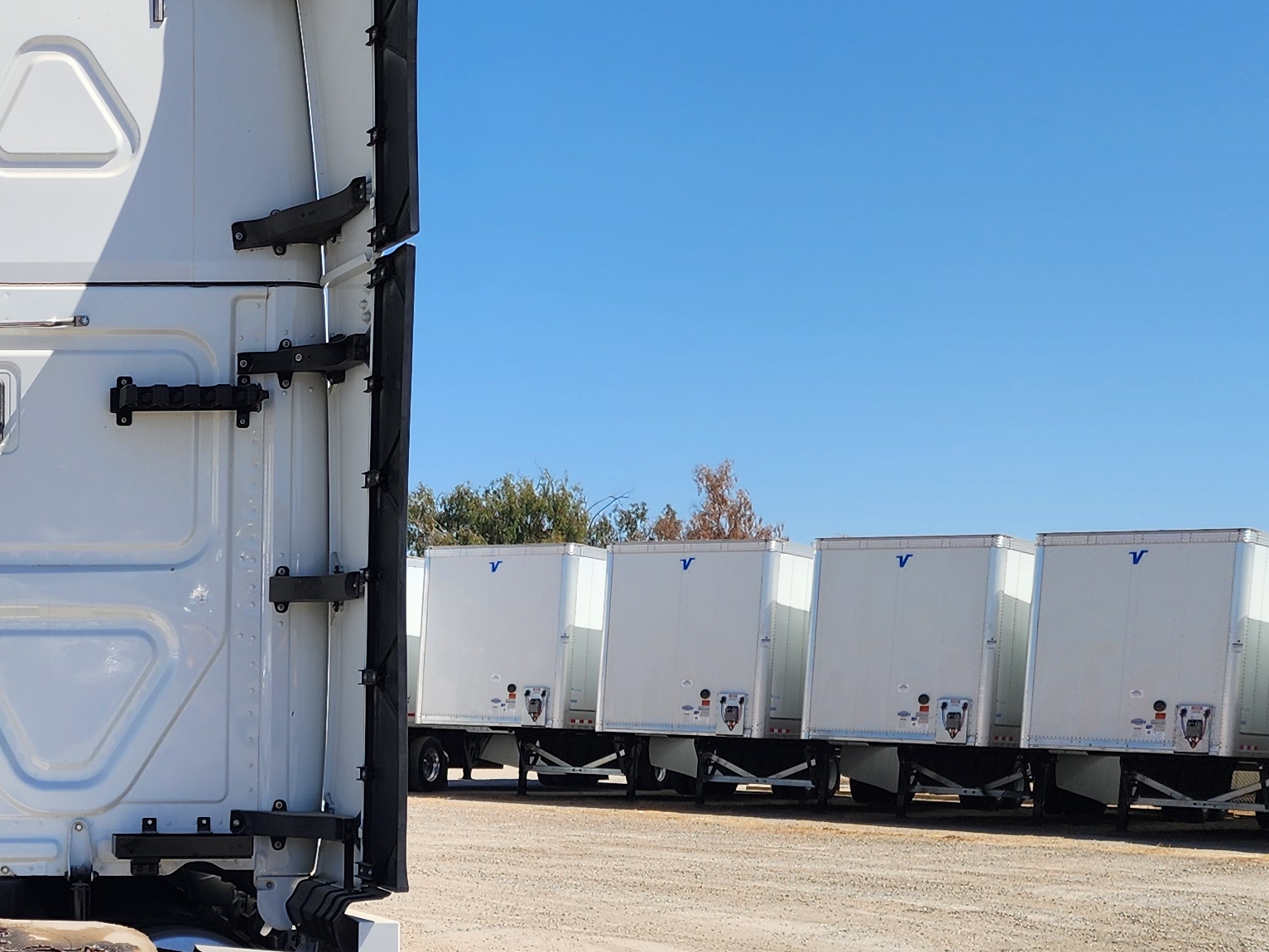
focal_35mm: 60
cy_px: 863
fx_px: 2200
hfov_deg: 29.7
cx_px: -49
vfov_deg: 23.7
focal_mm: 6.4
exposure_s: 1/1163
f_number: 1.8
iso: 12
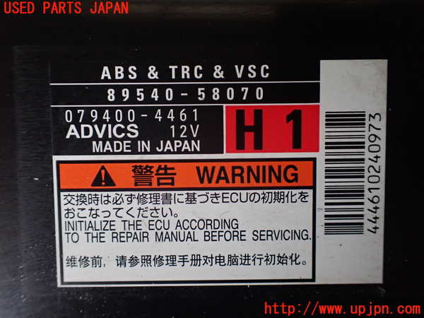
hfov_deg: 60.0
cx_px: 212
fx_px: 367
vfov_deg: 46.8
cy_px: 159
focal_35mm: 30
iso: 500
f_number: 2.3
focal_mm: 5.4
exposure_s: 1/125
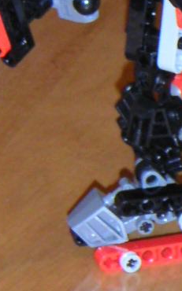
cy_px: -6
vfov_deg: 7.2
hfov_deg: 4.5
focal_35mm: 290
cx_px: 205
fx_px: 2303
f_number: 3.4
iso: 200
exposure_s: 1/90
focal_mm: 10.3
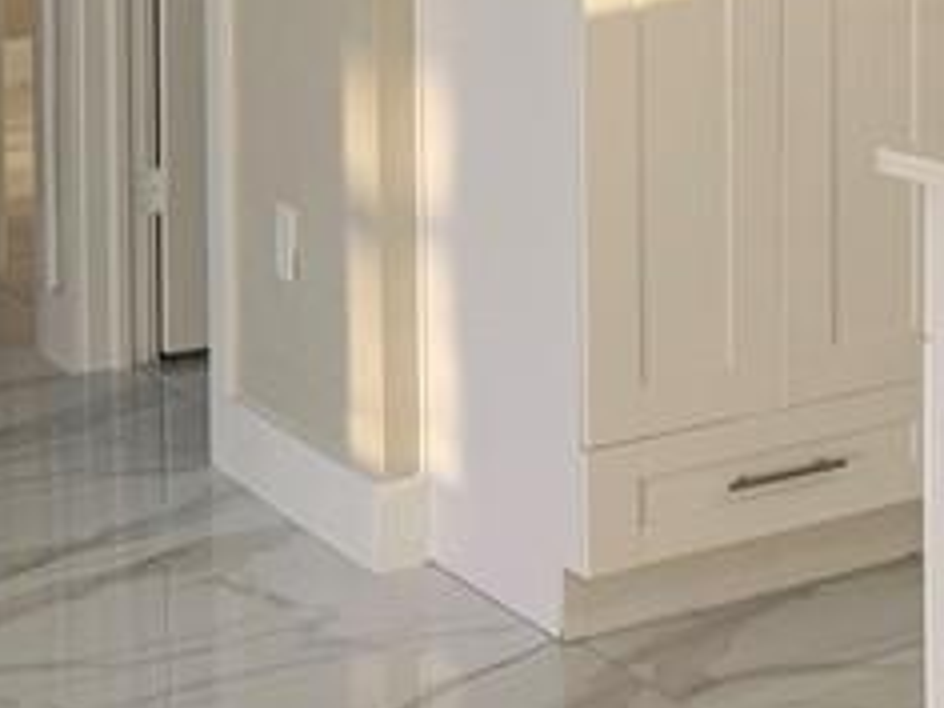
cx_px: 1716
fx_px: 2836
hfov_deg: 15.9
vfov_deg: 13.4
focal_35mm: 104
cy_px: -360
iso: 100
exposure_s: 1/649
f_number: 1.78
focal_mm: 6.76
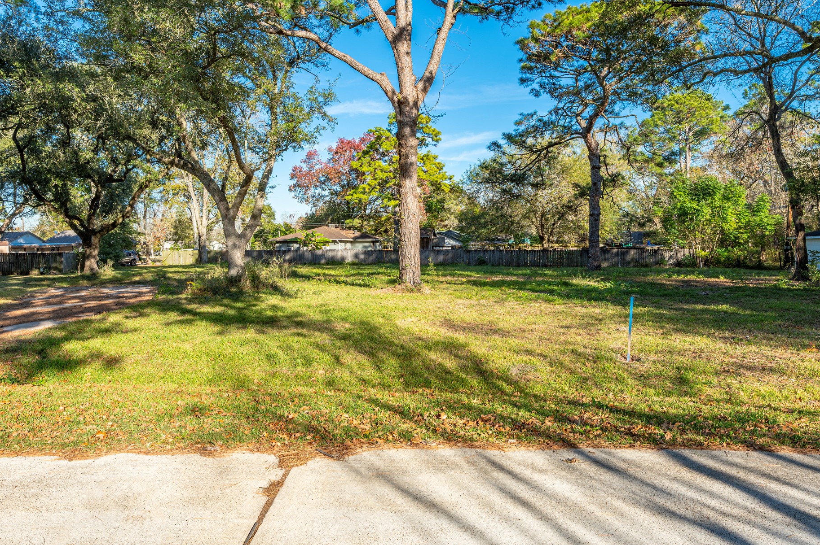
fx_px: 569
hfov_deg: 71.5
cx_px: 389
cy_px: 257
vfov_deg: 51.2
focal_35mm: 25
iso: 100
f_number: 10
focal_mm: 21
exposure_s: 1/100
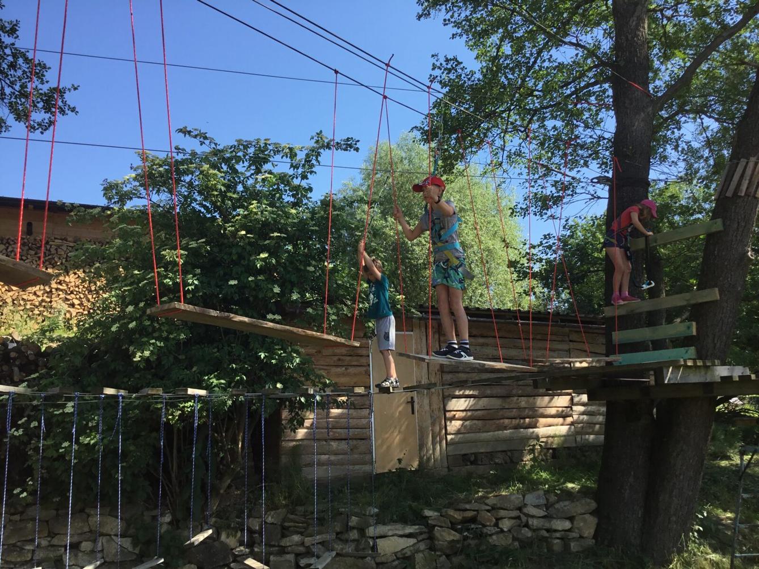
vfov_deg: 45.5
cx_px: 380
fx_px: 680
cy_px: 284
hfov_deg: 58.3
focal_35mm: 31
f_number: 2.4
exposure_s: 1/641
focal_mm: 3.3
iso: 25
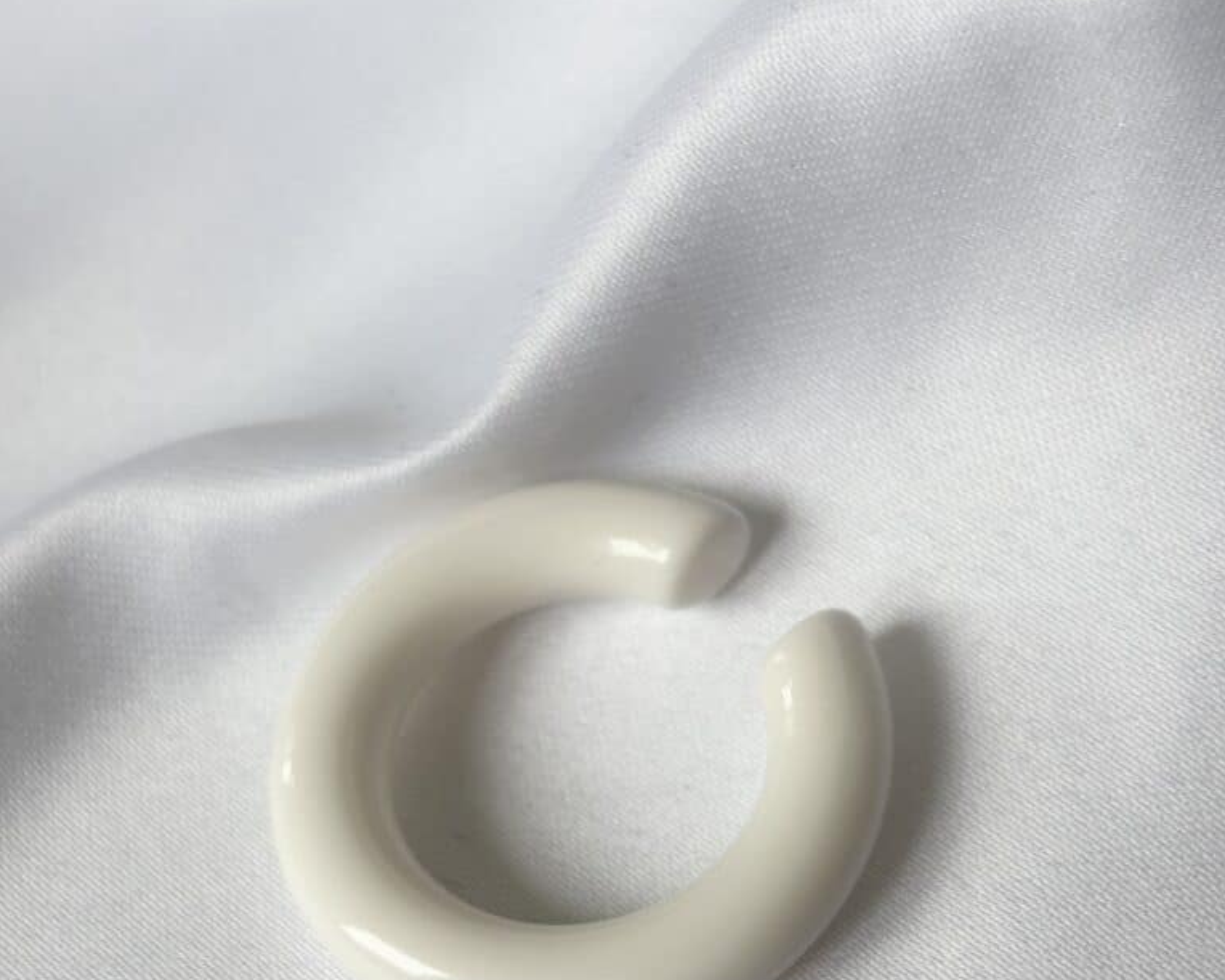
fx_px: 2465
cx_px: 612
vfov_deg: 22.3
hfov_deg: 27.9
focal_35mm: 68
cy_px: 711
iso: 32
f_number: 1.6
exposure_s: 1/183
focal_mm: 5.96
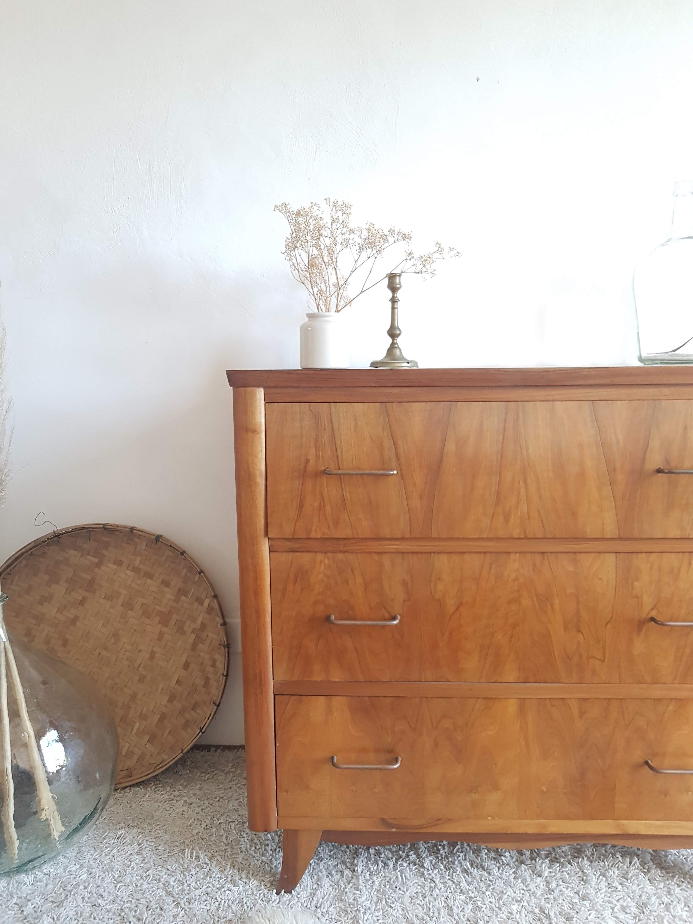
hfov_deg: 53.1
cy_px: 462
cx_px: 346
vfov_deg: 67.3
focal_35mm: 26
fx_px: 694
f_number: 1.7
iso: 200
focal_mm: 4.2
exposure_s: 1/60
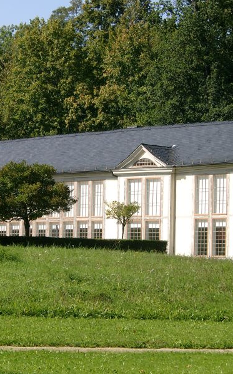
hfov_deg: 9.2
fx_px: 1443
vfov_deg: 14.7
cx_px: 84
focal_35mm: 142
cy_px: 187
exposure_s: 1/430
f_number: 4
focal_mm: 20.74
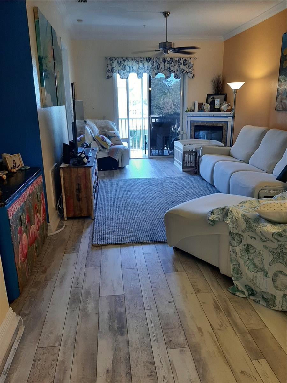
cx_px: 144
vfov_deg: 67.3
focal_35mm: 26
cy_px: 192
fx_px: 287
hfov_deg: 53.1
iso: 125
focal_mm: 3.93
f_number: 1.7
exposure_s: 1/60
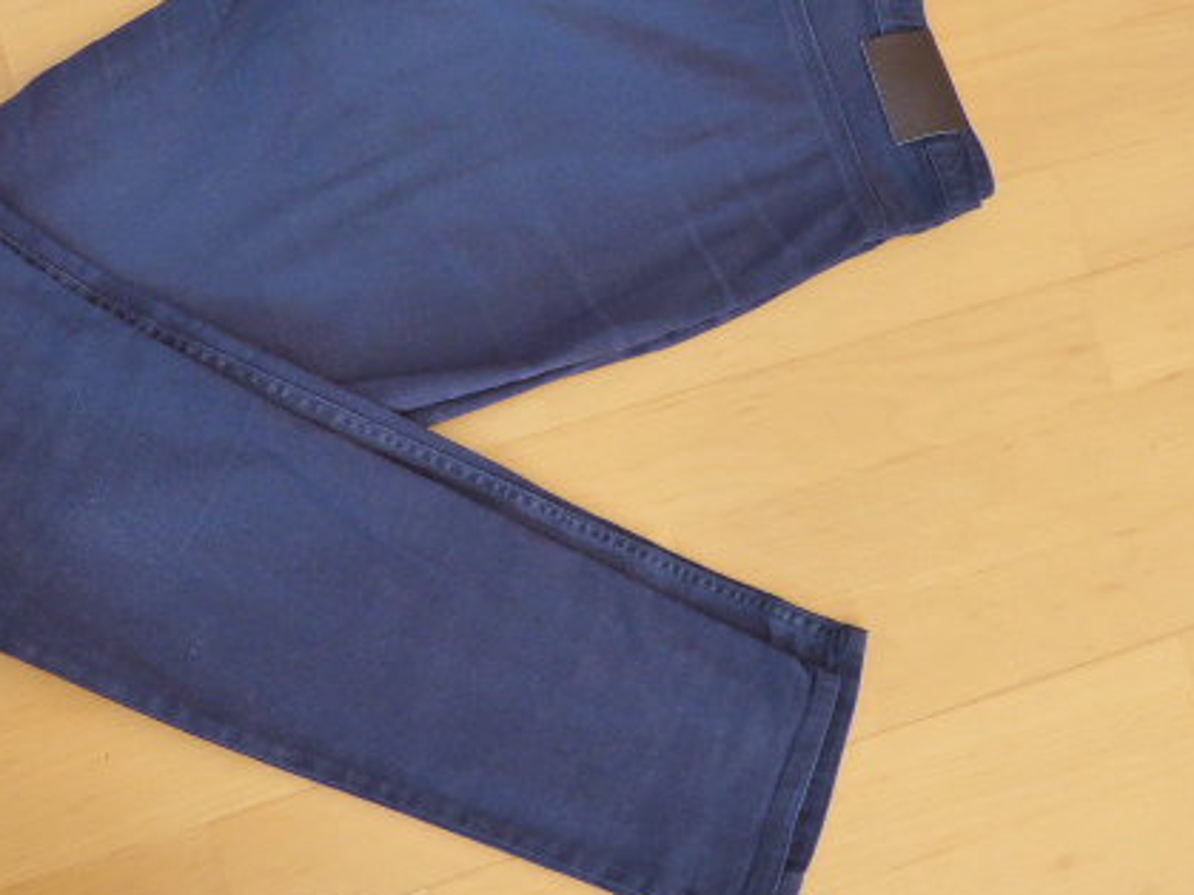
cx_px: 430
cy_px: 365
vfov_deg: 26.5
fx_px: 1897
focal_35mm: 55
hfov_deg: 34.7
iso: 400
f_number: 3.7
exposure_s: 1/25
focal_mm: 6.3
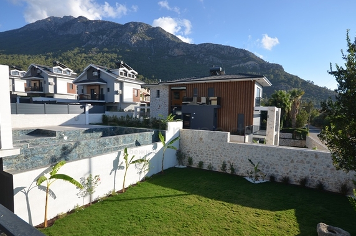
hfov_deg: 87.0
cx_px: 183
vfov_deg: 64.2
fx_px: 188
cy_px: 128
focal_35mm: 19
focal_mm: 10
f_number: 8
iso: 100
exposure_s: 1/250
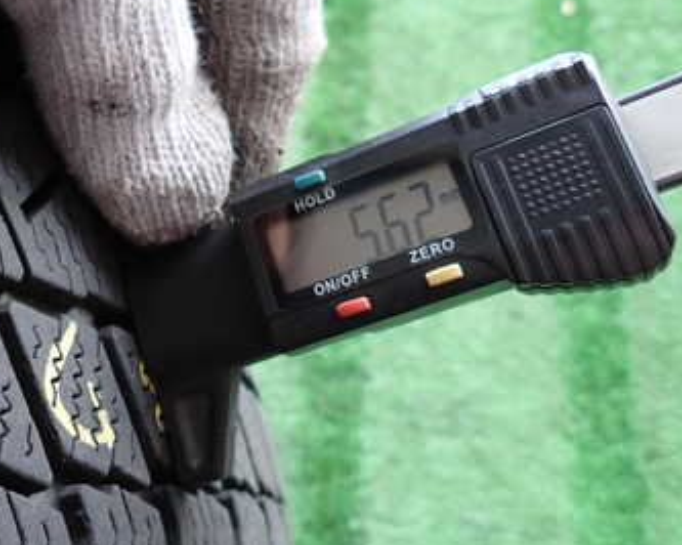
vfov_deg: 34.1
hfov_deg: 40.1
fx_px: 888
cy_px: 232
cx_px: 123
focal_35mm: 44
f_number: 2
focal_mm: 4.5
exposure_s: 1/60
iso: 160
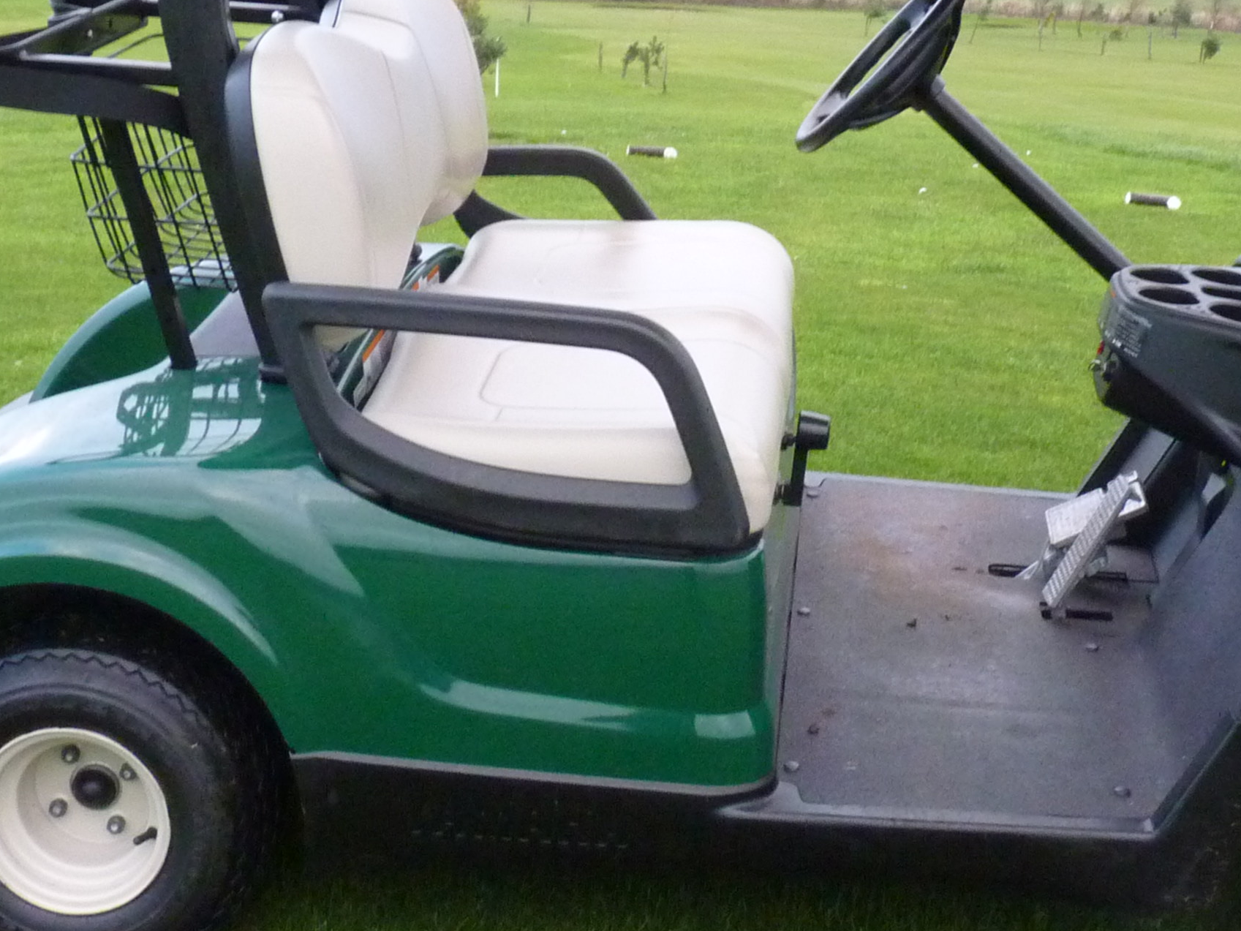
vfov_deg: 22.0
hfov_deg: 29.3
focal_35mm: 66
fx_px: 2366
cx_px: 755
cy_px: 215
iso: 400
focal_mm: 5
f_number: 2.8
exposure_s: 1/25
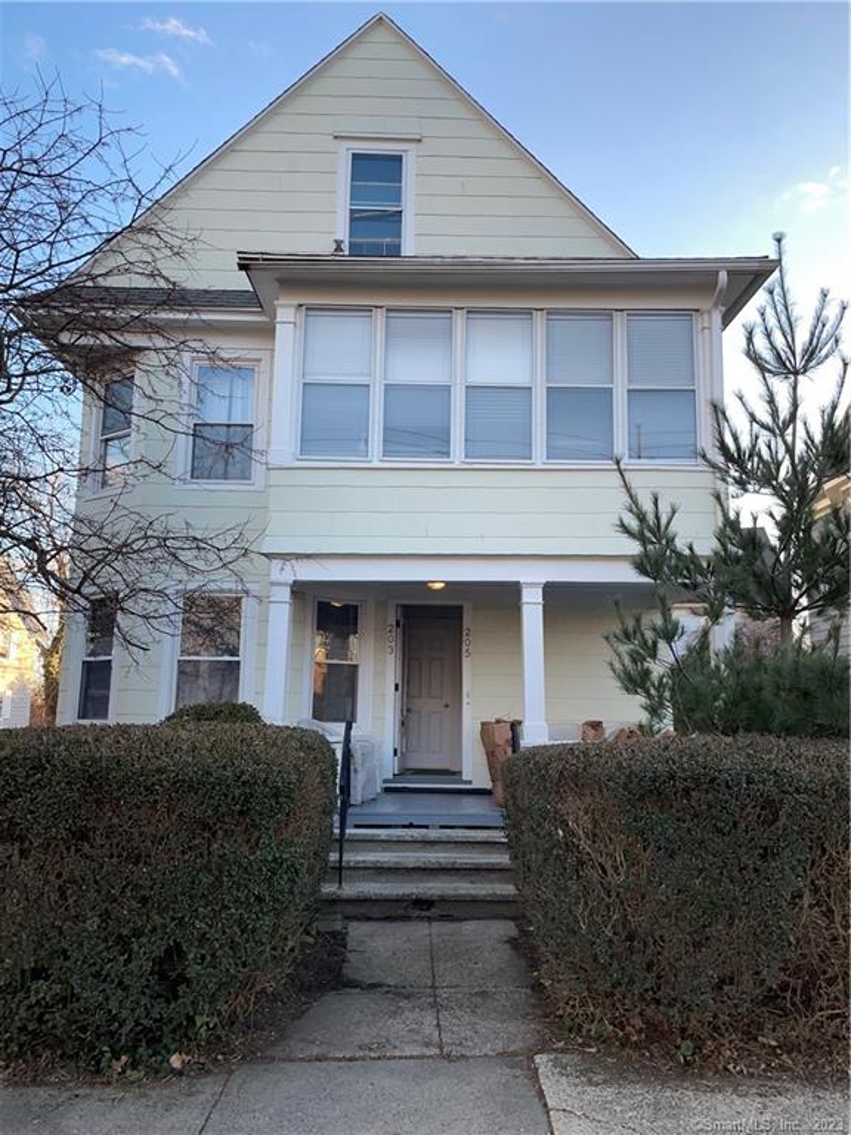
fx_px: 852
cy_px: 568
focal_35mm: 26
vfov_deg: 67.3
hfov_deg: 53.1
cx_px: 426
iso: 32
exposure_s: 1/651
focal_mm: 4.2
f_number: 1.6
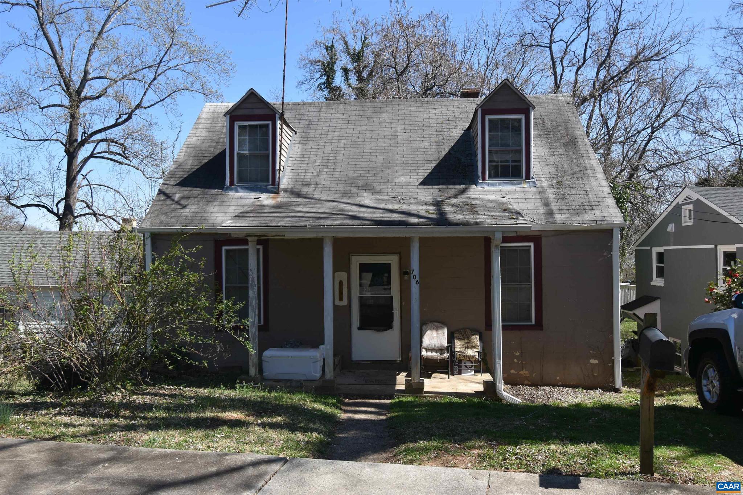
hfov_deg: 61.9
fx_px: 619
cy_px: 248
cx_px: 372
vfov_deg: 43.6
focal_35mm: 30
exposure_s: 1/250
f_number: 8
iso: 160
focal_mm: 20
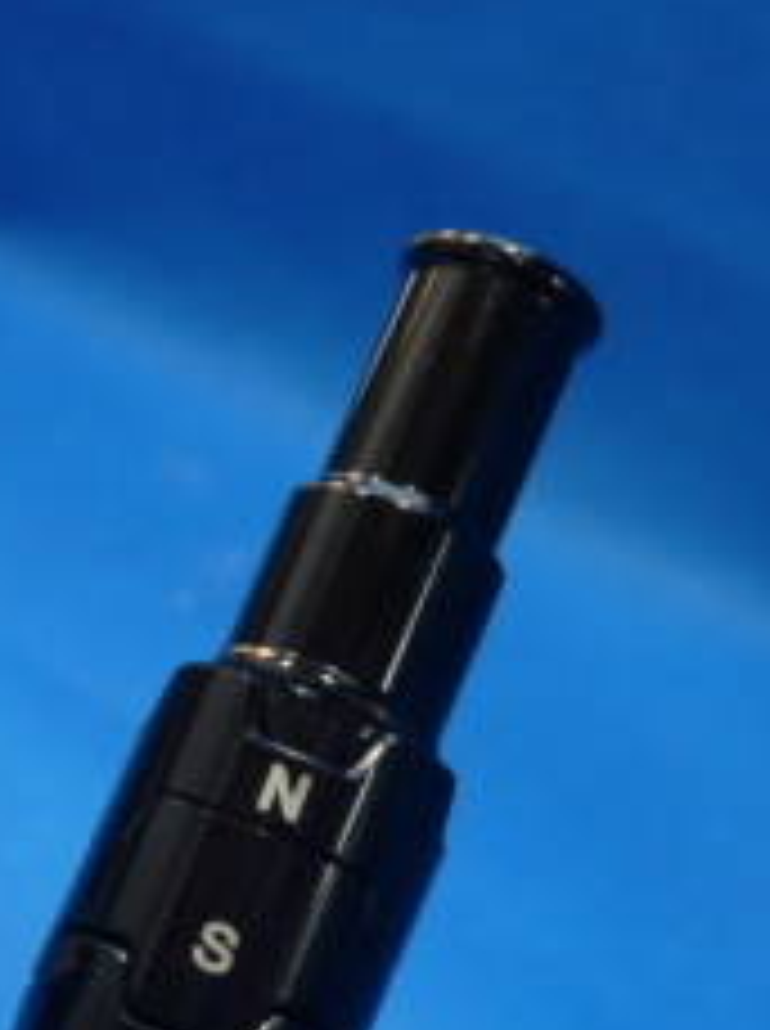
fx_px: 2082
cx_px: 234
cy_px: 877
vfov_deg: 27.1
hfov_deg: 20.9
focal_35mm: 70
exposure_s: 1/30
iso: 125
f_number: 2.8
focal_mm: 4.5
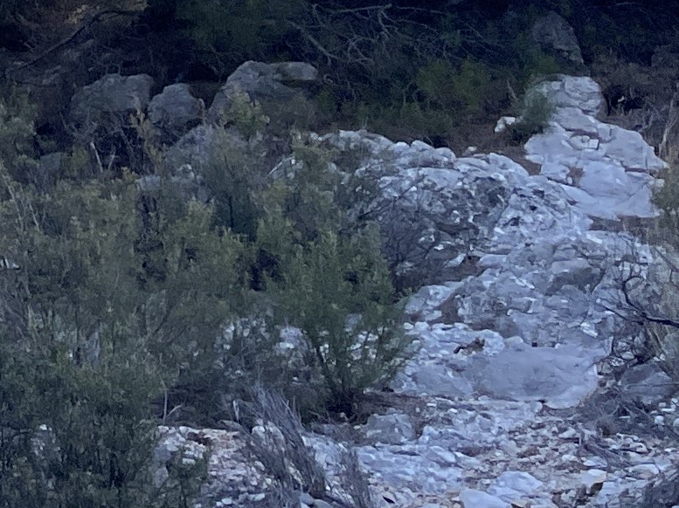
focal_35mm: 135
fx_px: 2647
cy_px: -423
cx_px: -1041
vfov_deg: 10.3
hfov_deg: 11.5
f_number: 1.6
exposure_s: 1/1208
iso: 32
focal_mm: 4.2
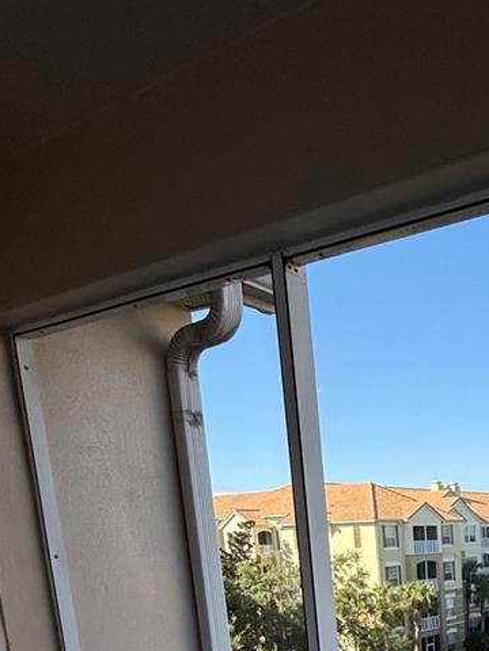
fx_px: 659
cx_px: 541
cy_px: 655
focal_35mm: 35
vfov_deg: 44.5
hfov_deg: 34.9
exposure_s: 1/726
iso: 50
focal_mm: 2.22
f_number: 2.2
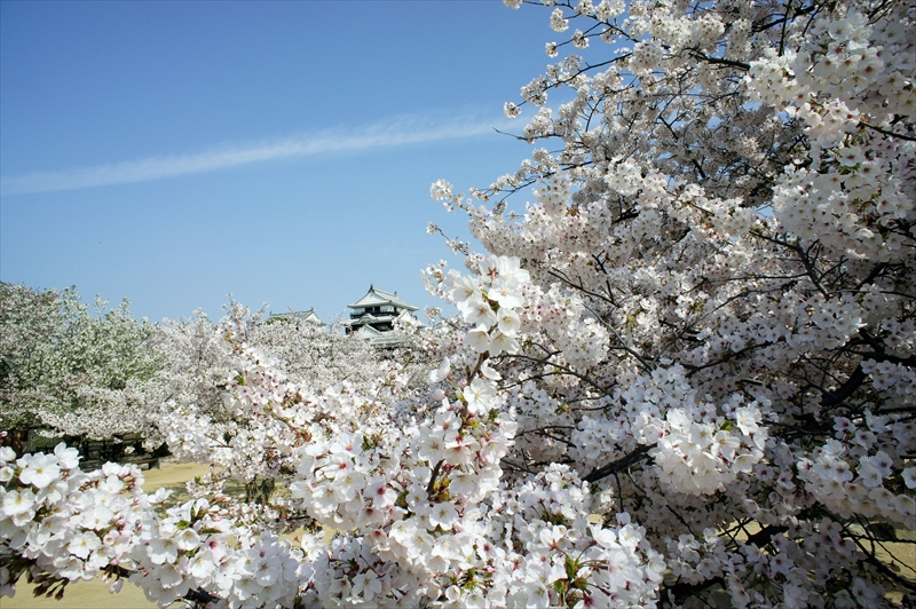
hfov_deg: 73.8
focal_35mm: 24
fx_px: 610
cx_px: 458
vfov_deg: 53.1
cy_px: 304
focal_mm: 16
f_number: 11
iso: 200
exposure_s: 1/320
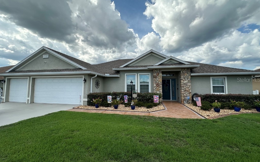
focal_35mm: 15
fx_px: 106
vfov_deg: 74.8
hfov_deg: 101.5
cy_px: 80
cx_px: 130
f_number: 2.2
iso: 40
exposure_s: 1/1667
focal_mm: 2.22
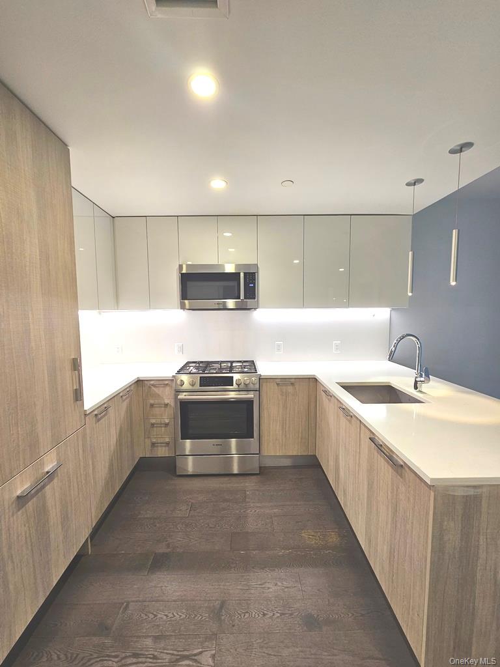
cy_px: 334
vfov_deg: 106.2
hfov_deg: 89.9
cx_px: 250
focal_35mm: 13
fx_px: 250
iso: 80
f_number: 2.2
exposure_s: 1/60
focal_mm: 2.2
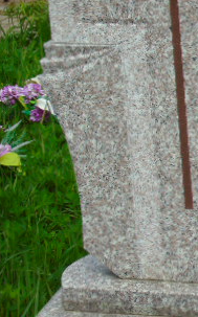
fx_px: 1202
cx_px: 320
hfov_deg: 9.1
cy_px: 108
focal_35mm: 139
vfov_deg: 15.0
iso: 80
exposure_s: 1/800
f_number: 4.5
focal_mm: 11
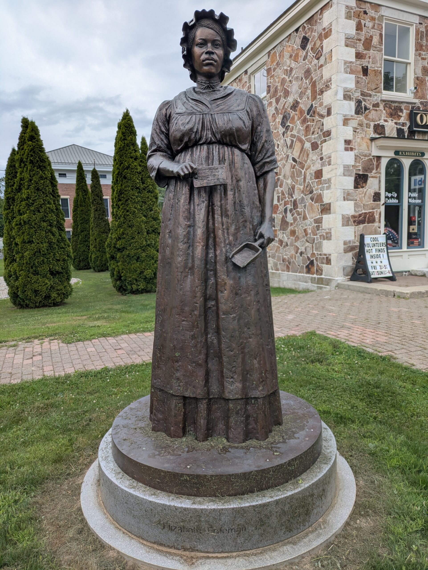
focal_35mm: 25
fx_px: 412
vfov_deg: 69.4
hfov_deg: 54.9
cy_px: 285
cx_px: 214
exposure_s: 1/1580
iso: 50
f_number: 1.89
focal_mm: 5.43
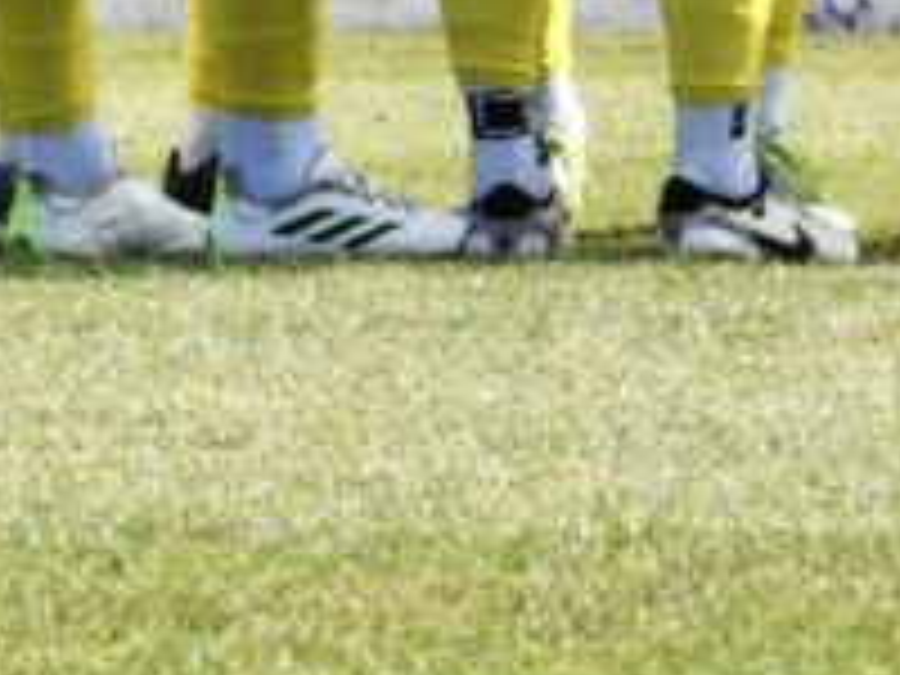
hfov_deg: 1.4
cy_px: -646
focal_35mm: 1376
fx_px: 35775
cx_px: 981
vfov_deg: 1.1
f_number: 22
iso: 8000
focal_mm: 280
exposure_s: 1/1250
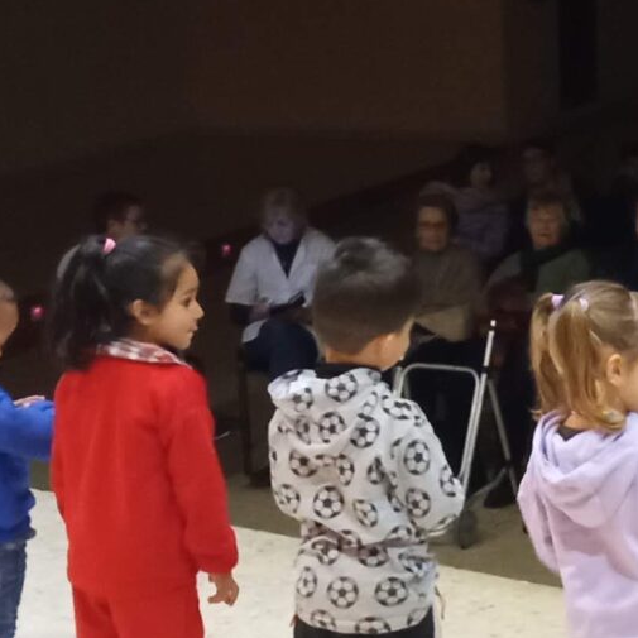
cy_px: 229
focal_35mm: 121
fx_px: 2523
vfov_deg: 14.4
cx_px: 662
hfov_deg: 14.2
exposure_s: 1/20
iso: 1229
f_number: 2.2
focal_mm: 3.79
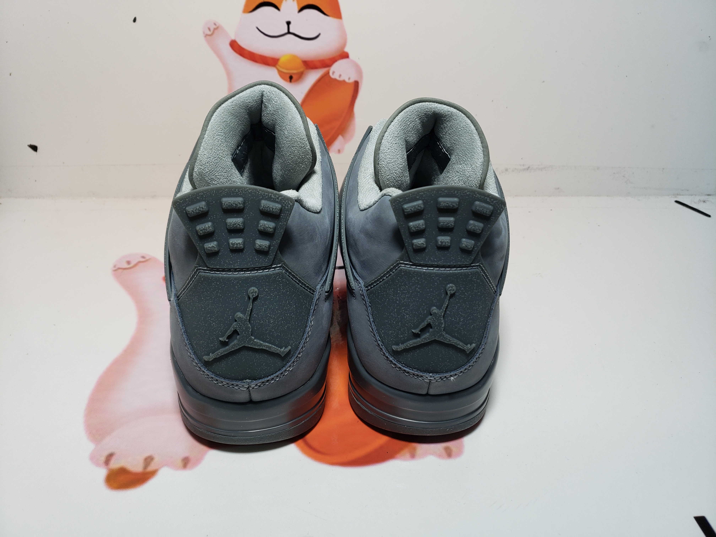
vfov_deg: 53.1
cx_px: 358
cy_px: 268
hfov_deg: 67.3
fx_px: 538
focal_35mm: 26
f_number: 1.5
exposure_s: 1/472
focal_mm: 4.3
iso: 50
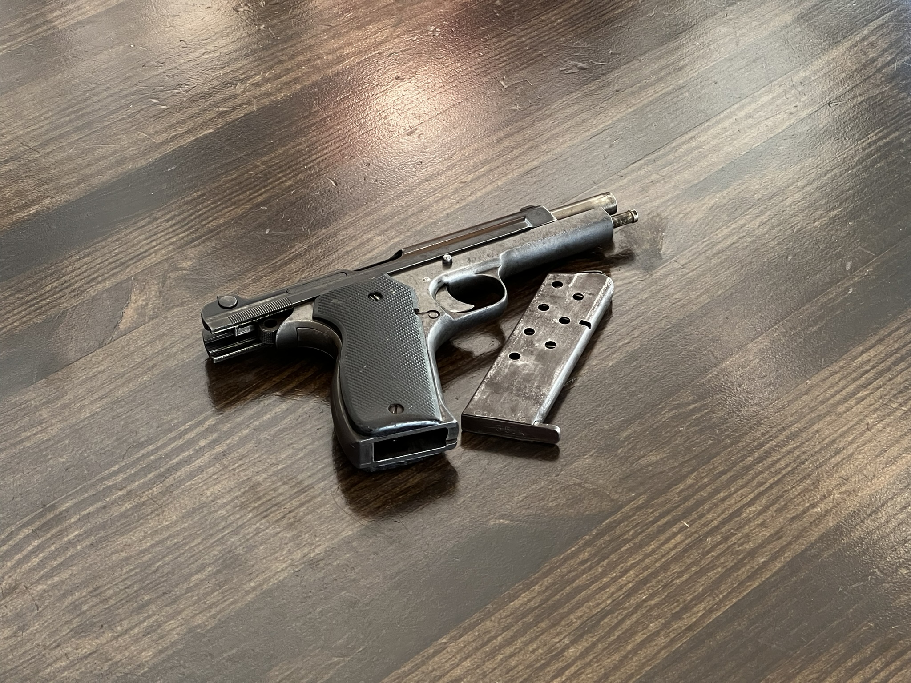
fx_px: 2026
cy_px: 342
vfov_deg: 19.1
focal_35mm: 77
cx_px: 456
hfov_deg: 25.3
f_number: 2.8
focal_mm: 9
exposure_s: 1/100
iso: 500
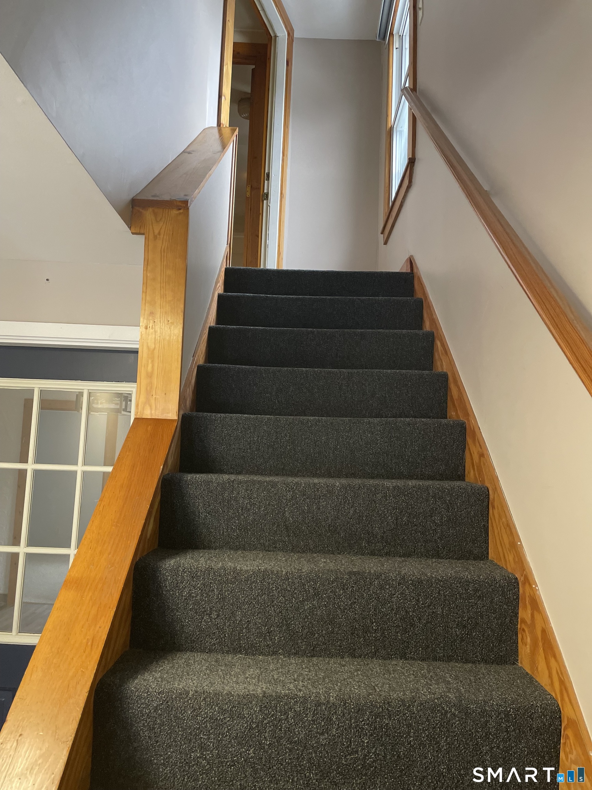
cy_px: 395
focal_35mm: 26
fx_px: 593
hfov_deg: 53.1
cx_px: 296
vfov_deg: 67.3
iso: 320
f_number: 1.6
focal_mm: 4.2
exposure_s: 1/60
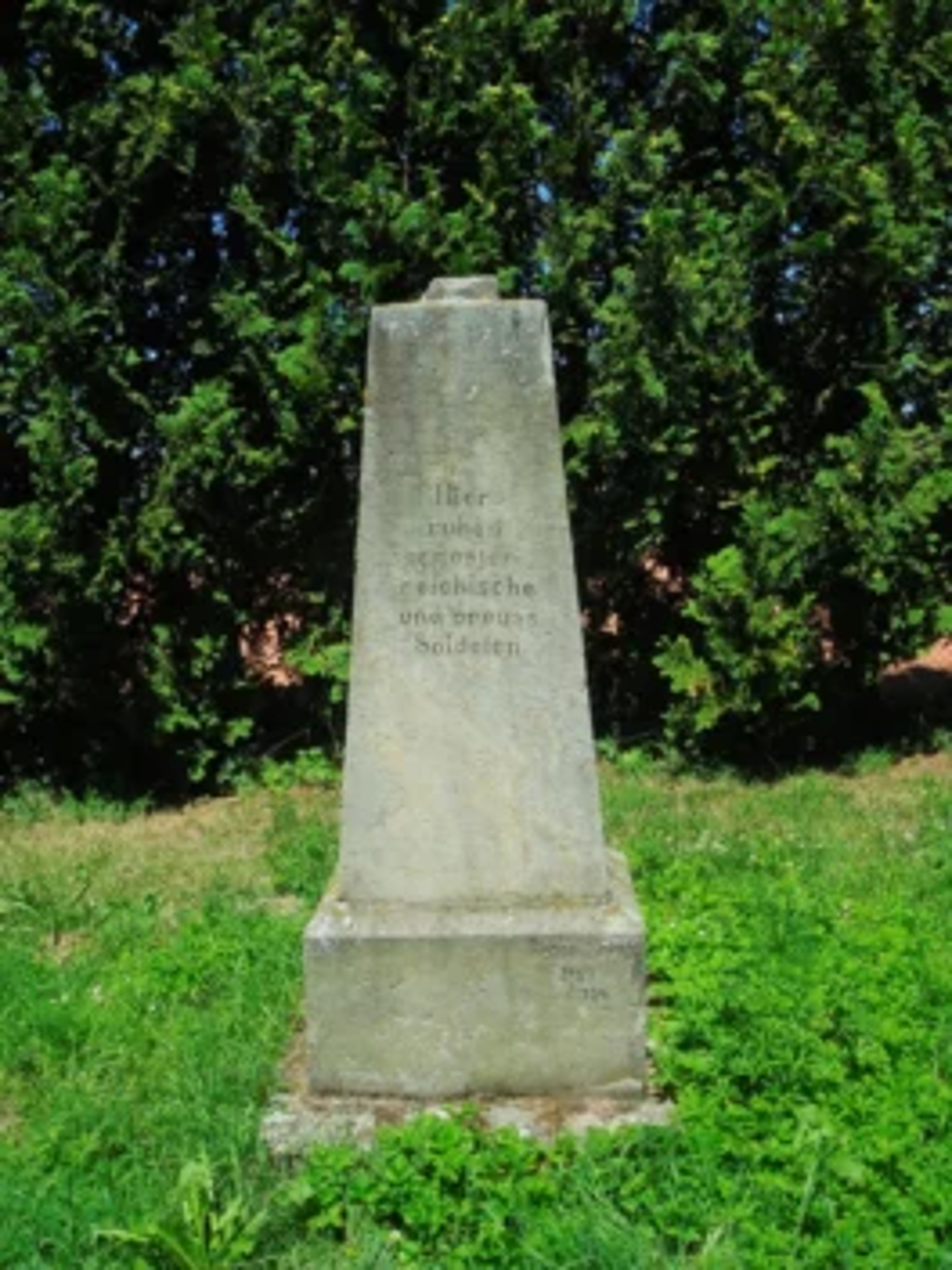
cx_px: 476
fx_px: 1137
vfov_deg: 58.4
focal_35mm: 31
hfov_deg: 45.4
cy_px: 635
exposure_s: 1/800
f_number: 7.2
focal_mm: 5.6
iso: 400
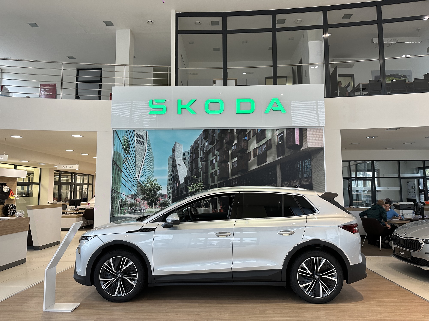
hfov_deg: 71.6
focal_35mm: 24
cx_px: 214
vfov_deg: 56.8
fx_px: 297
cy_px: 160
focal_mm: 6.86
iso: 125
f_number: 1.78
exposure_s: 1/100
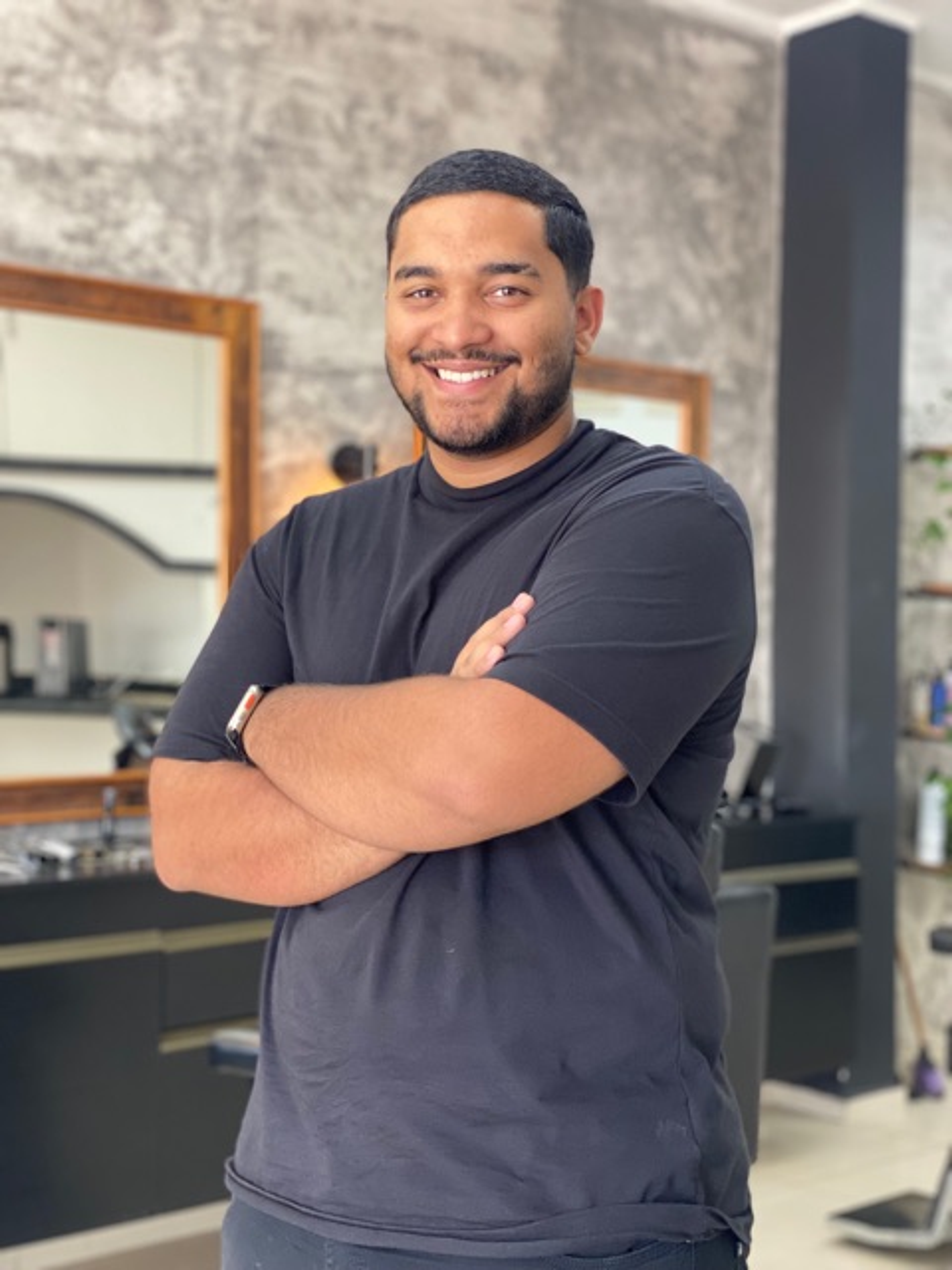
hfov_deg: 28.0
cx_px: 476
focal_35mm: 52
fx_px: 1907
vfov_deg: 36.8
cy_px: 635
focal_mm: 6
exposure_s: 1/120
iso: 160
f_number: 2
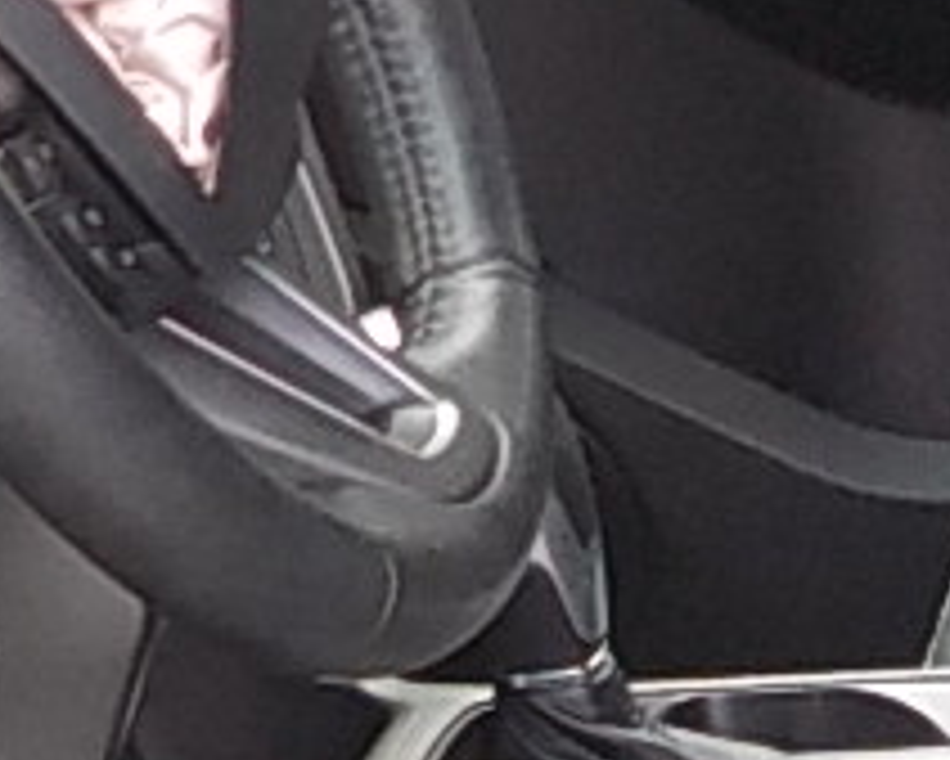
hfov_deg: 8.6
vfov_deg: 7.0
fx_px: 6245
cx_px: 1121
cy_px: 621
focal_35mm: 222
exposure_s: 1/80
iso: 125
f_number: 3.3
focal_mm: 4.1
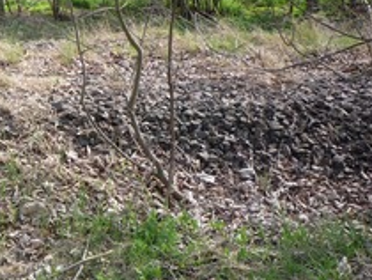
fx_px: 785
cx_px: -34
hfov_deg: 24.9
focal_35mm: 73
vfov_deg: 20.2
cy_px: 159
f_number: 4
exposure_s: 1/250
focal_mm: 5.2
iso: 100
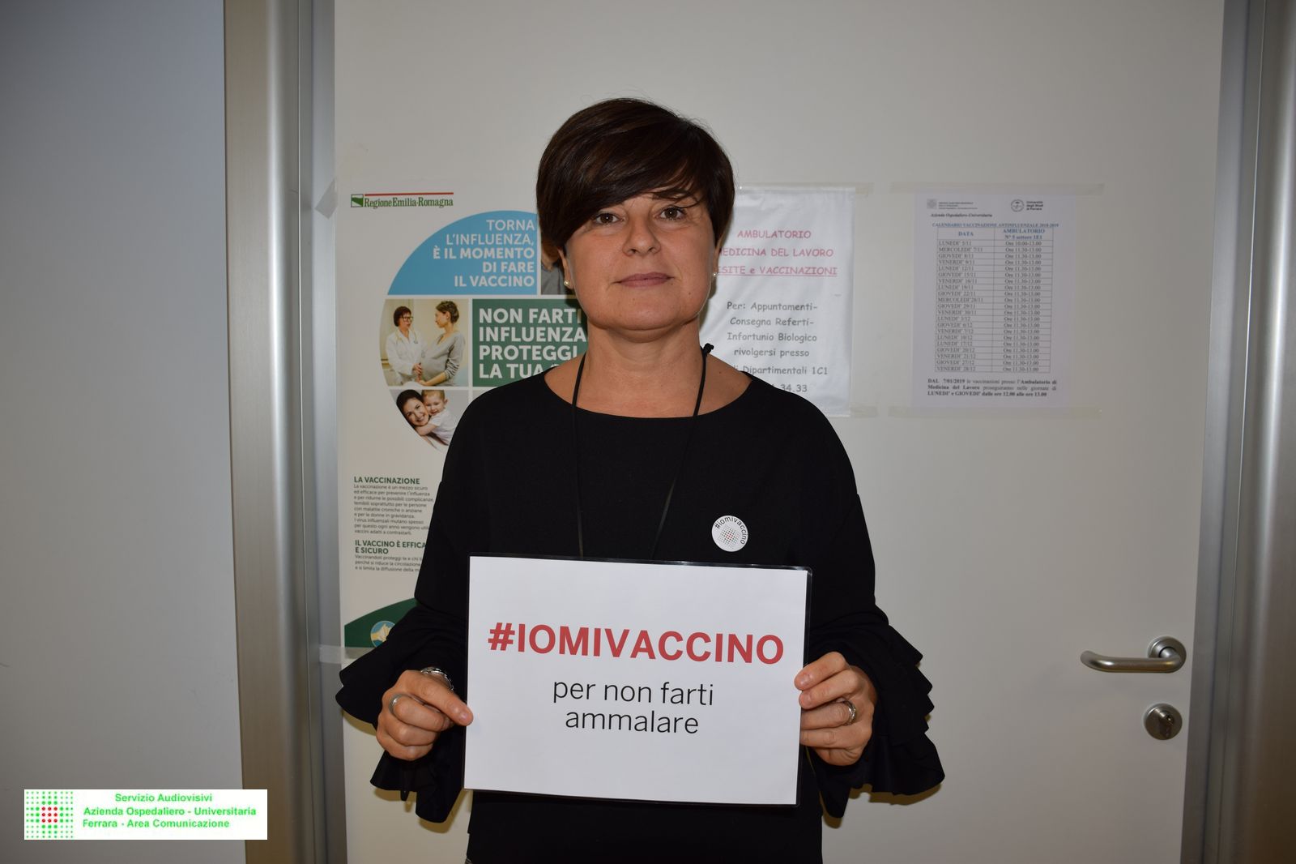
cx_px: 648
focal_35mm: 30
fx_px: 1080
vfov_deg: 43.6
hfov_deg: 61.9
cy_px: 432
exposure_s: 1/60
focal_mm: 20
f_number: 3.5
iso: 100
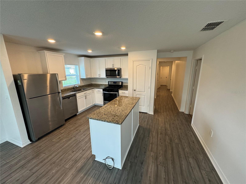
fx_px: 99
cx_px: 123
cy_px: 92
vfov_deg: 85.7
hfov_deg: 102.1
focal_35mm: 14
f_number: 2.2
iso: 200
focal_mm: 2.22
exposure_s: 1/120
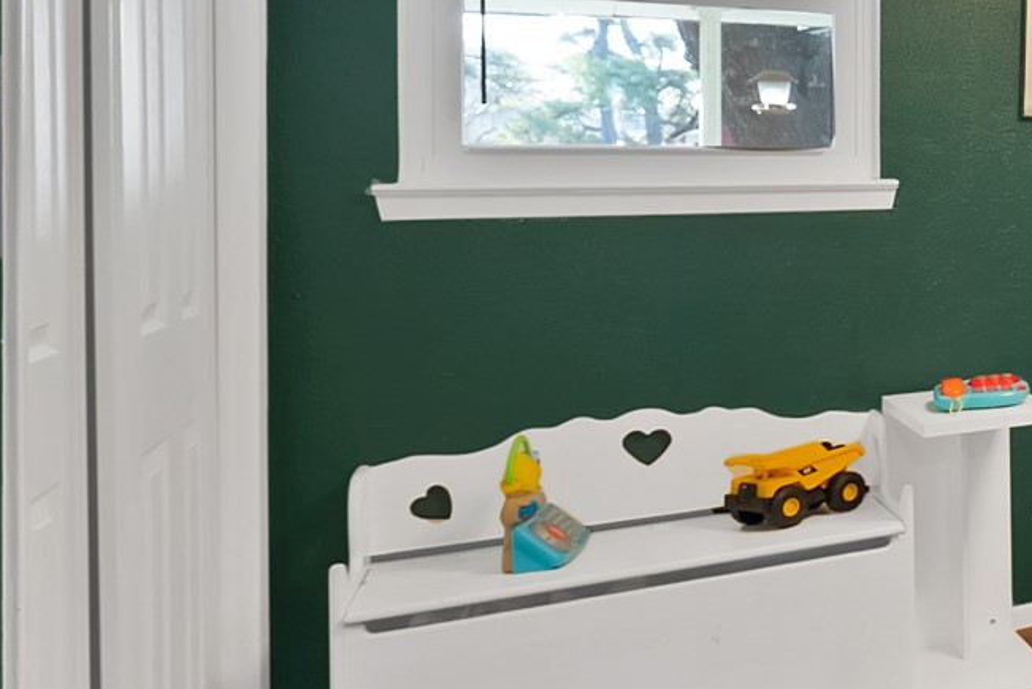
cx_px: 1571
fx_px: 1233
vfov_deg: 30.9
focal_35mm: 43
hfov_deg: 28.3
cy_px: 209
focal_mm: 14
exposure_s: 1/1.67
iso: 640
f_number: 9
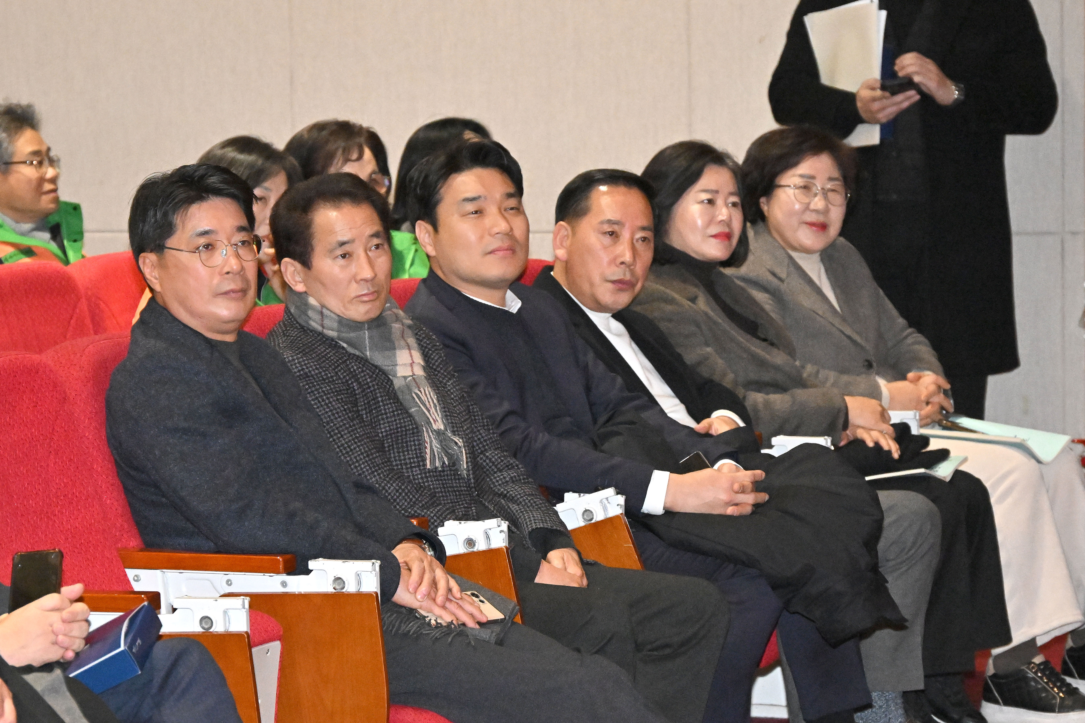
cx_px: 542
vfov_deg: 8.0
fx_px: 5182
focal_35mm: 172
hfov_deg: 12.0
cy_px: 362
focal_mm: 115
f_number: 6.3
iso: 6400
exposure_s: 1/200
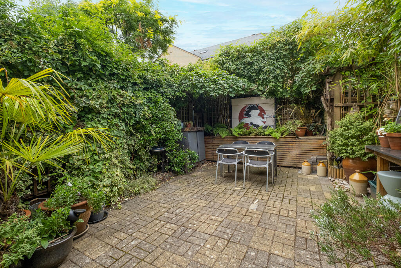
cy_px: 134
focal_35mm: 15
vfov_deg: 77.3
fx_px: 167
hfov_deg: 100.4
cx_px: 200
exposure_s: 1/340
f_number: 5.6
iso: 500
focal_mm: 10
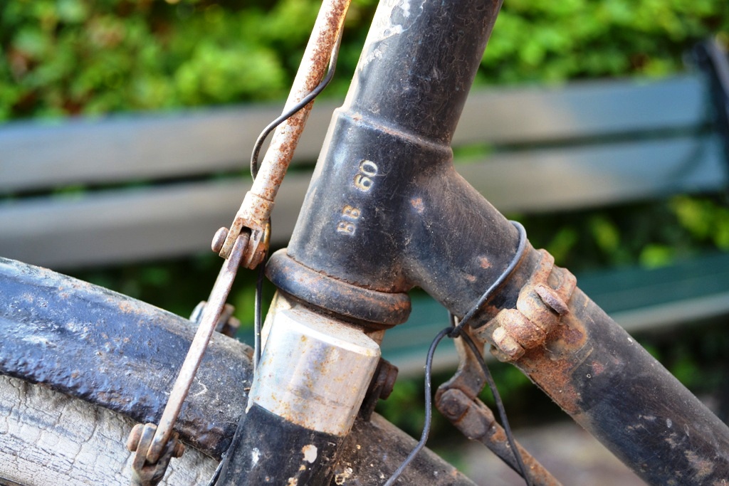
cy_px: 243
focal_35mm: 52
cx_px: 364
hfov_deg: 37.8
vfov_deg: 25.8
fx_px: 1063
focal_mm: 35
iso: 400
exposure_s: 1/60
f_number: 5.6
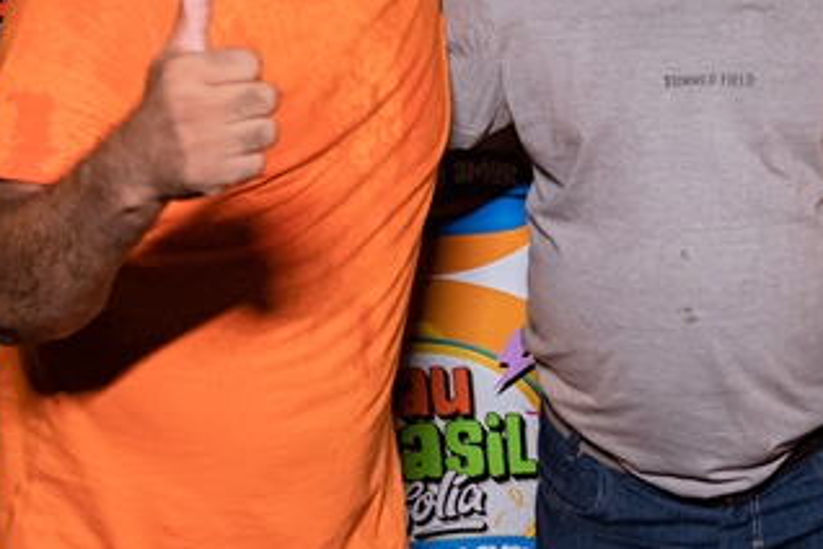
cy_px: 140
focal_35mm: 84
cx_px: 729
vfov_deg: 16.2
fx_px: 1920
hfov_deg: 23.6
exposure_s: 1/250
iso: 2500
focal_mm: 24
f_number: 2.8
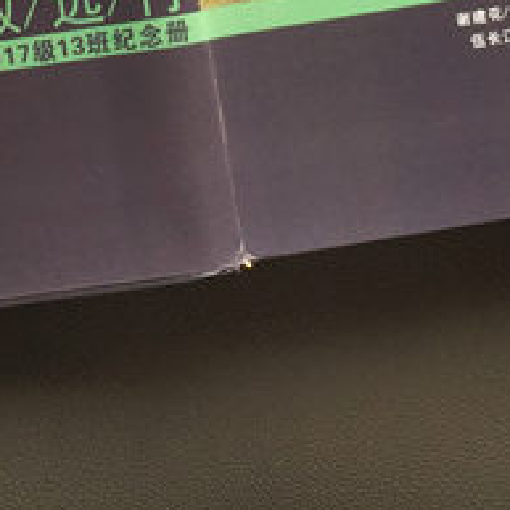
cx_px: 90
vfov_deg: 15.3
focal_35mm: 105
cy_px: -259
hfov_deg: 16.4
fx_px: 1750
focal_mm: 4.15
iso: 32
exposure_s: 1/106
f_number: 2.2
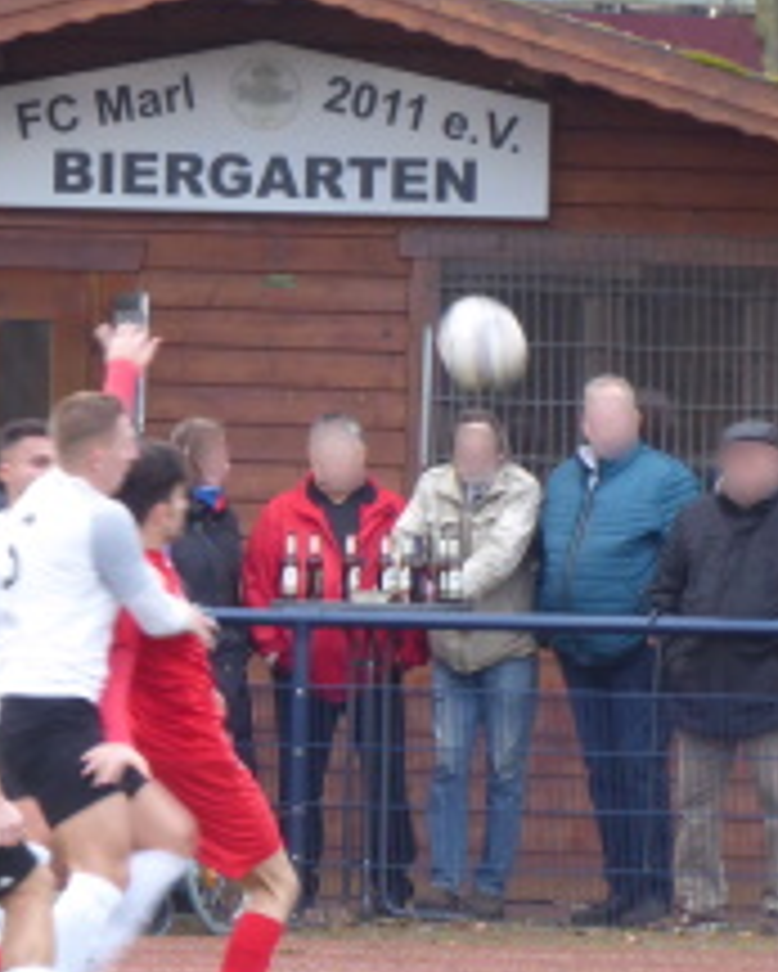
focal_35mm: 876
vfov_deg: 2.2
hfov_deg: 1.8
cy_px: 490
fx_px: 25195
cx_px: 157
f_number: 6
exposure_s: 1/100
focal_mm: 77.3
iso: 320
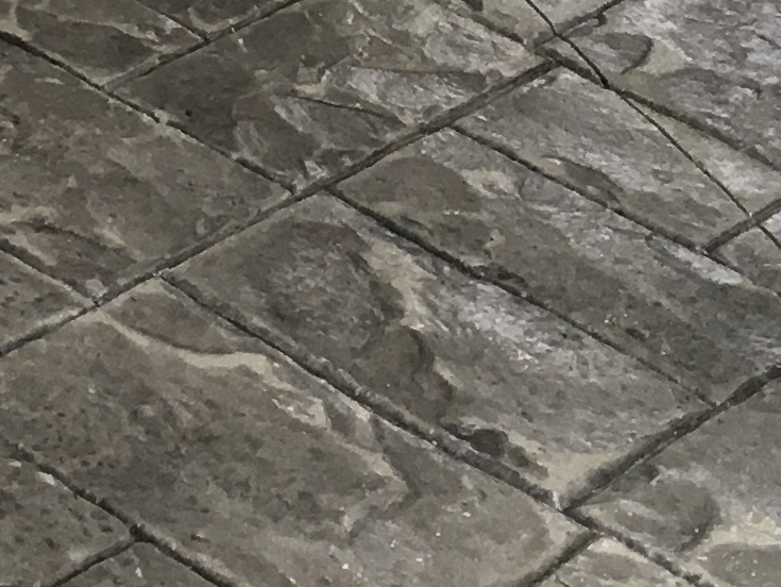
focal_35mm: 159
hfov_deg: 11.7
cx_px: -526
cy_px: -421
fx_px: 3589
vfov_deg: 9.0
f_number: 2.2
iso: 32
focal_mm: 4.15
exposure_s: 1/40
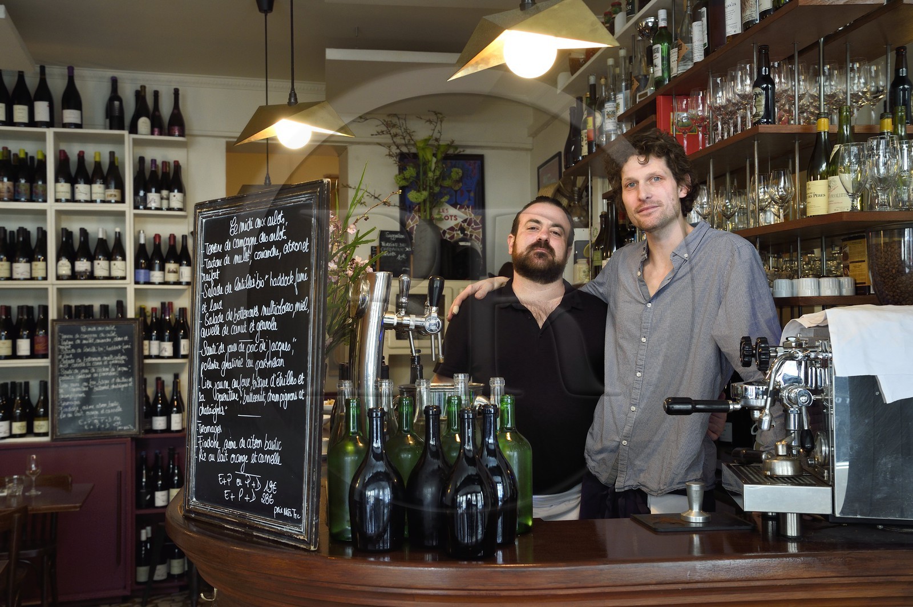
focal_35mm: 40
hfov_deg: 48.5
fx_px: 1014
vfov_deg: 33.3
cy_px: 304
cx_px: 456
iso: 800
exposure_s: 1/15
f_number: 6.3
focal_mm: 40
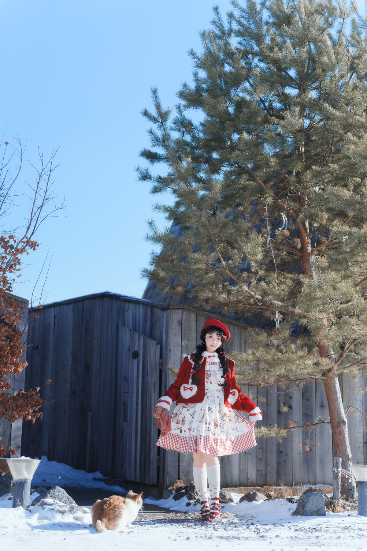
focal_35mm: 52
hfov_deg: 26.0
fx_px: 795
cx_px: 184
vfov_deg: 38.2
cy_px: 276
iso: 100
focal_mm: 52
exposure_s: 1/2000
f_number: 2.2
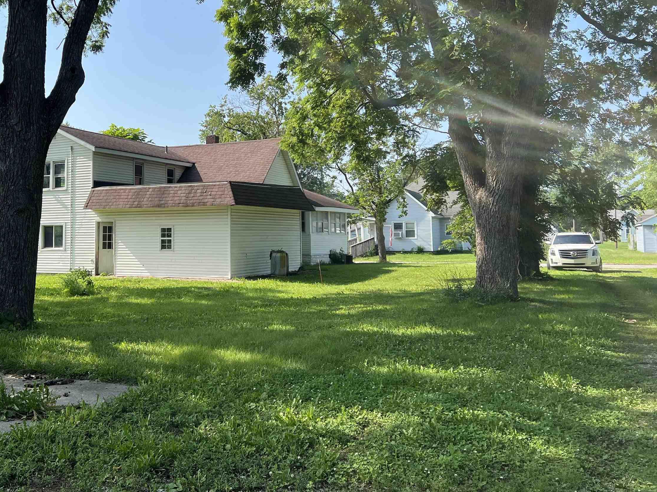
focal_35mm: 36
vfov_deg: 39.5
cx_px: 212
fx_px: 683
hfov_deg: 50.3
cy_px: 194
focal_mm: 5.7
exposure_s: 1/2008
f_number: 1.5
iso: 50
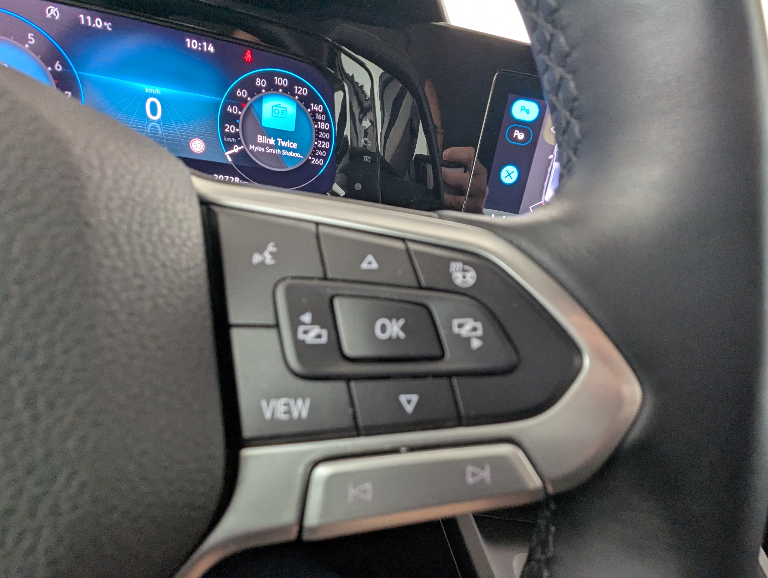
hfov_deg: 94.4
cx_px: 384
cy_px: 289
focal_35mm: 16
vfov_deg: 78.2
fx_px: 355
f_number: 2.2
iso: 150
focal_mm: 2.35
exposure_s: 1/56.6
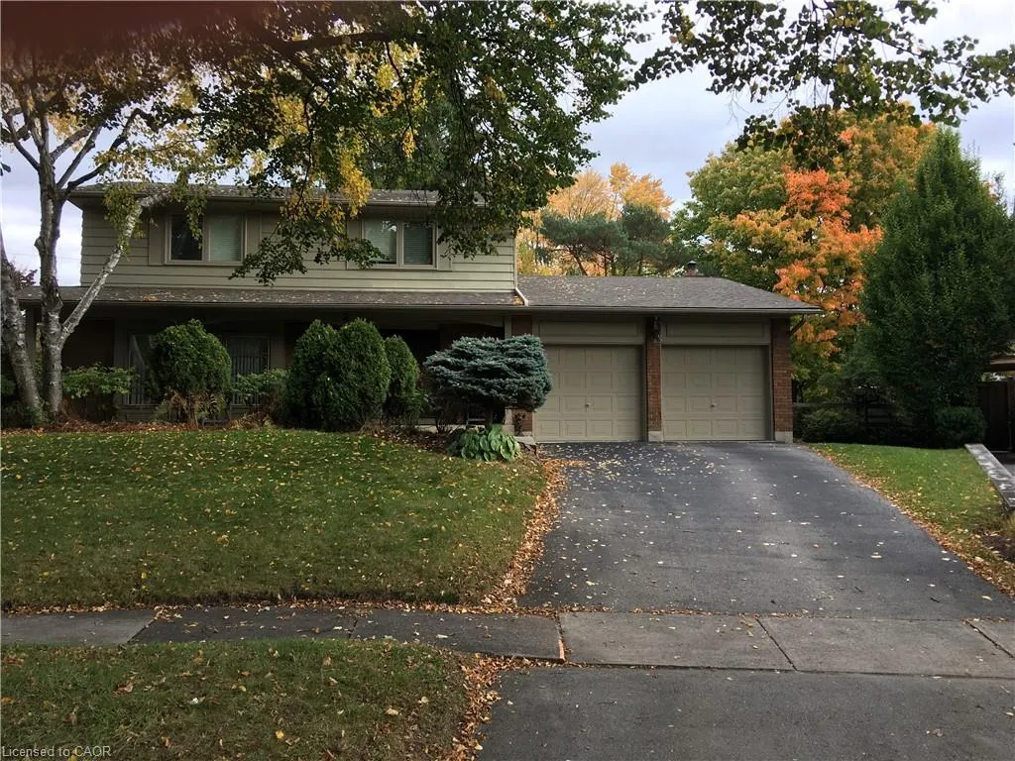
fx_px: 850
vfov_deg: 48.2
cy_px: 380
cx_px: 508
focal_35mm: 29
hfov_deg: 61.7
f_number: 2.2
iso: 25
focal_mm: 4.15
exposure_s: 1/263
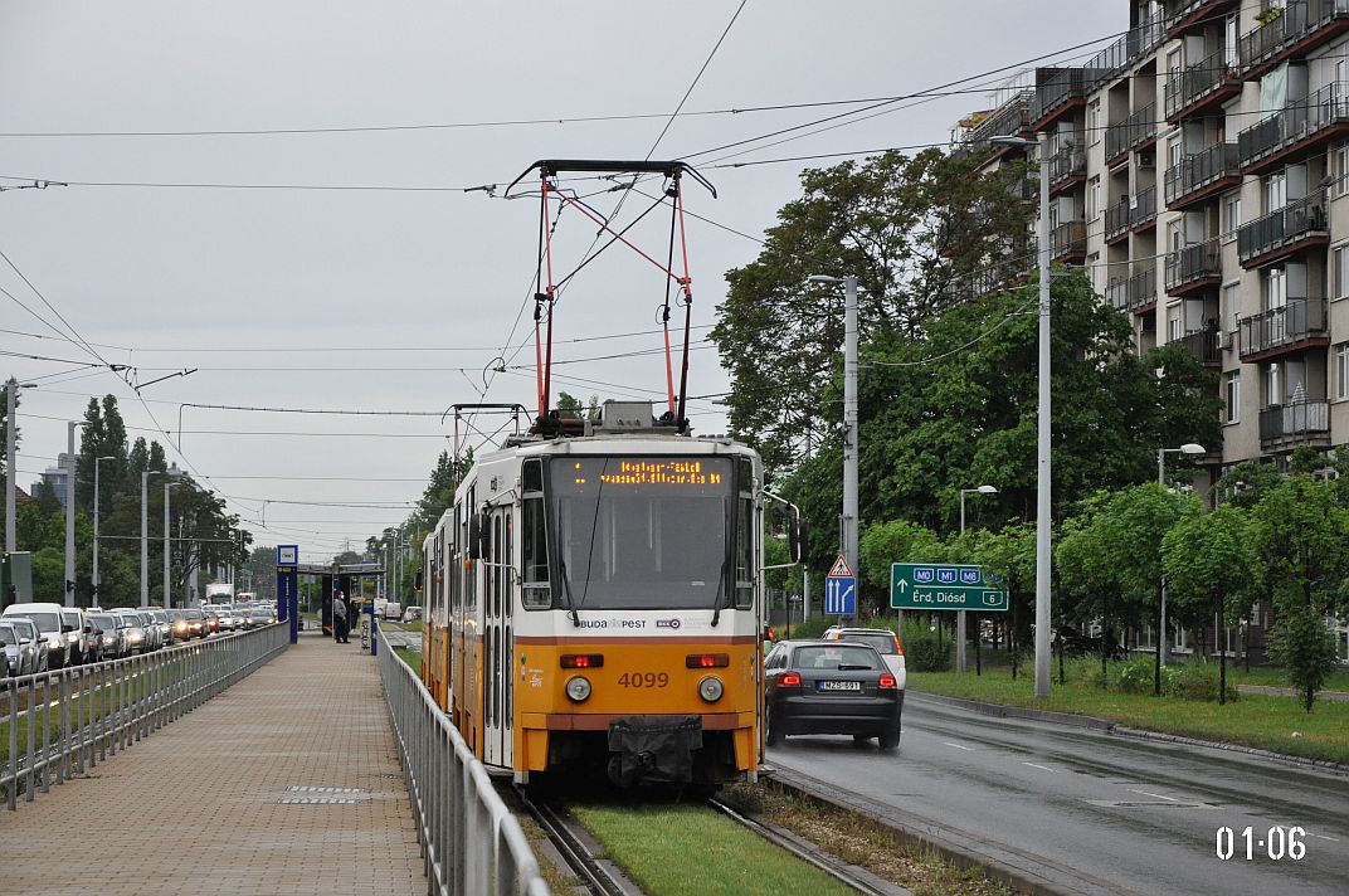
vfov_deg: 14.7
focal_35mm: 93
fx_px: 3481
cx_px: 674
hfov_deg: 21.9
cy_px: 448
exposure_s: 1/500
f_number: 5.3
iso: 1000
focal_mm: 62
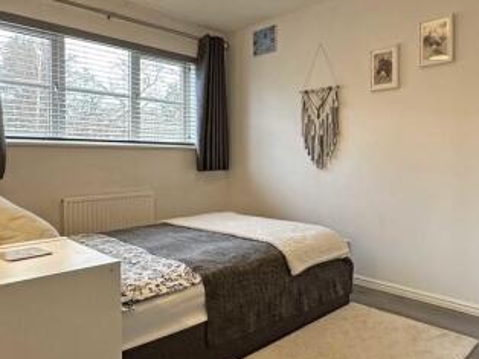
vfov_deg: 52.9
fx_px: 360
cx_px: 310
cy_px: 198
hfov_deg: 65.9
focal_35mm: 26
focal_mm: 2.22
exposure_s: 1/100
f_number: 2.2
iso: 200
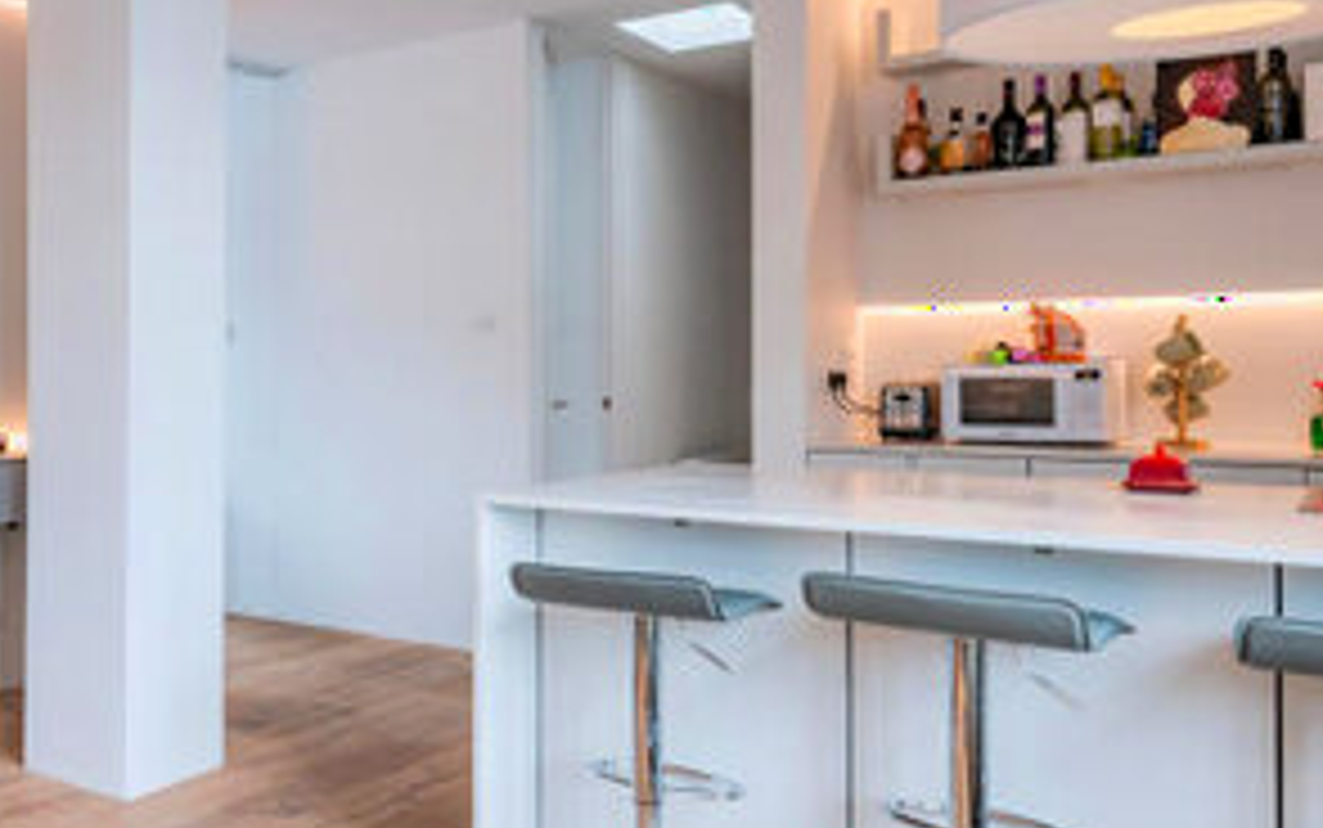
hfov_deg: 50.2
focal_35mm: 34
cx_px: 126
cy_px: 464
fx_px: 1226
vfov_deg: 37.3
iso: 500
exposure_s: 1/30
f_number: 9
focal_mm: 14
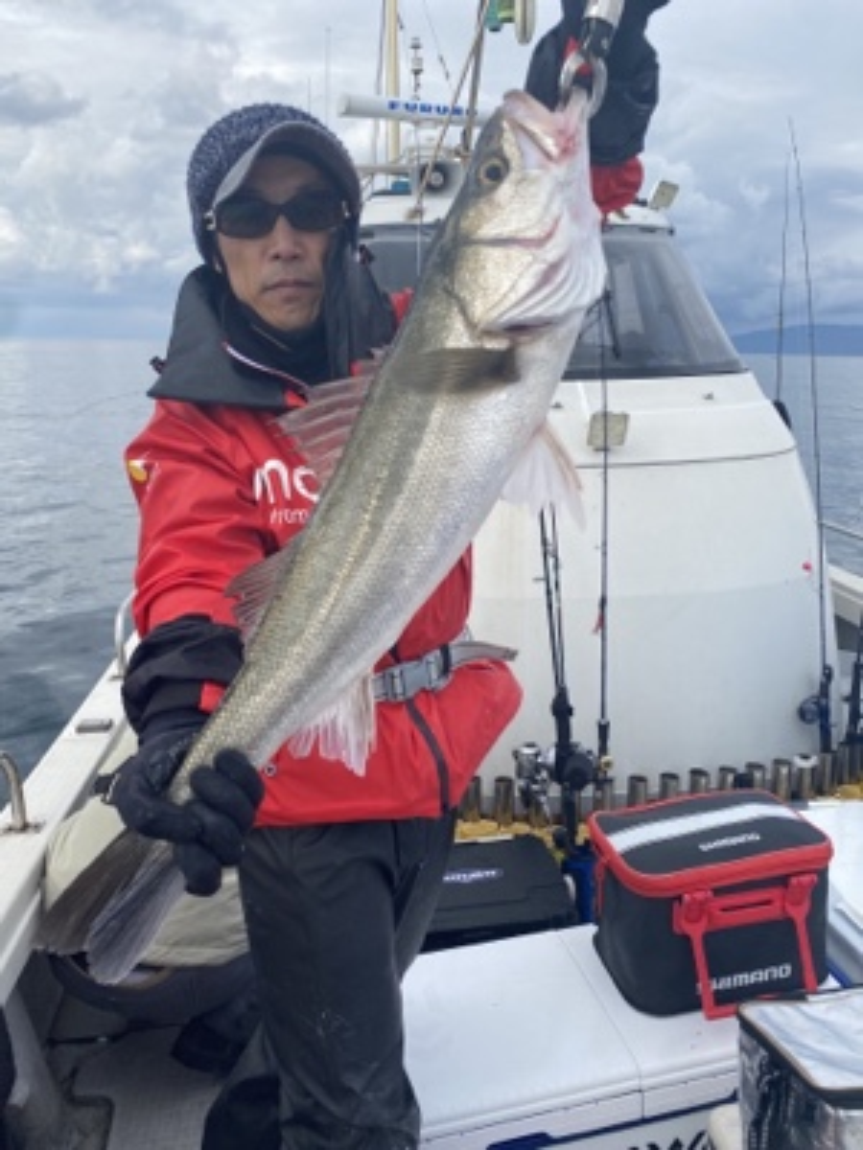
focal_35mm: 26
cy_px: 575
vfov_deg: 67.3
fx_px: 864
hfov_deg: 53.1
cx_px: 432
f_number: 1.8
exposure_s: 1/1808
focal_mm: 4.25
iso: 32
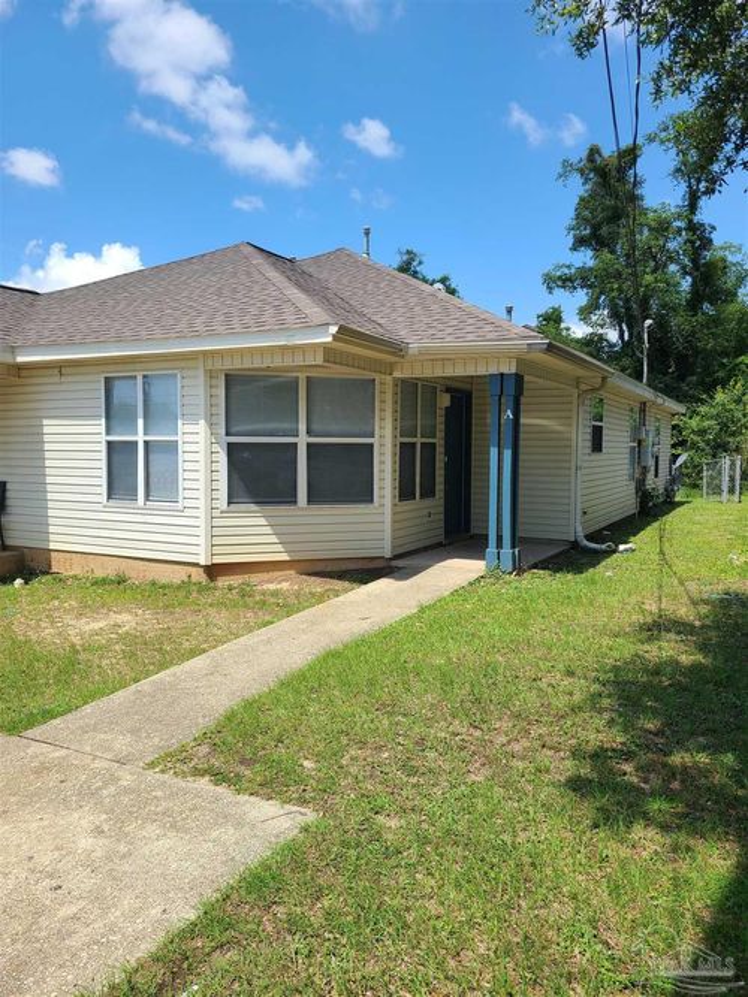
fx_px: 749
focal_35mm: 26
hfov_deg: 53.0
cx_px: 374
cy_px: 498
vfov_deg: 67.3
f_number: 1.8
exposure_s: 1/1525
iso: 40
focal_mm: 5.4
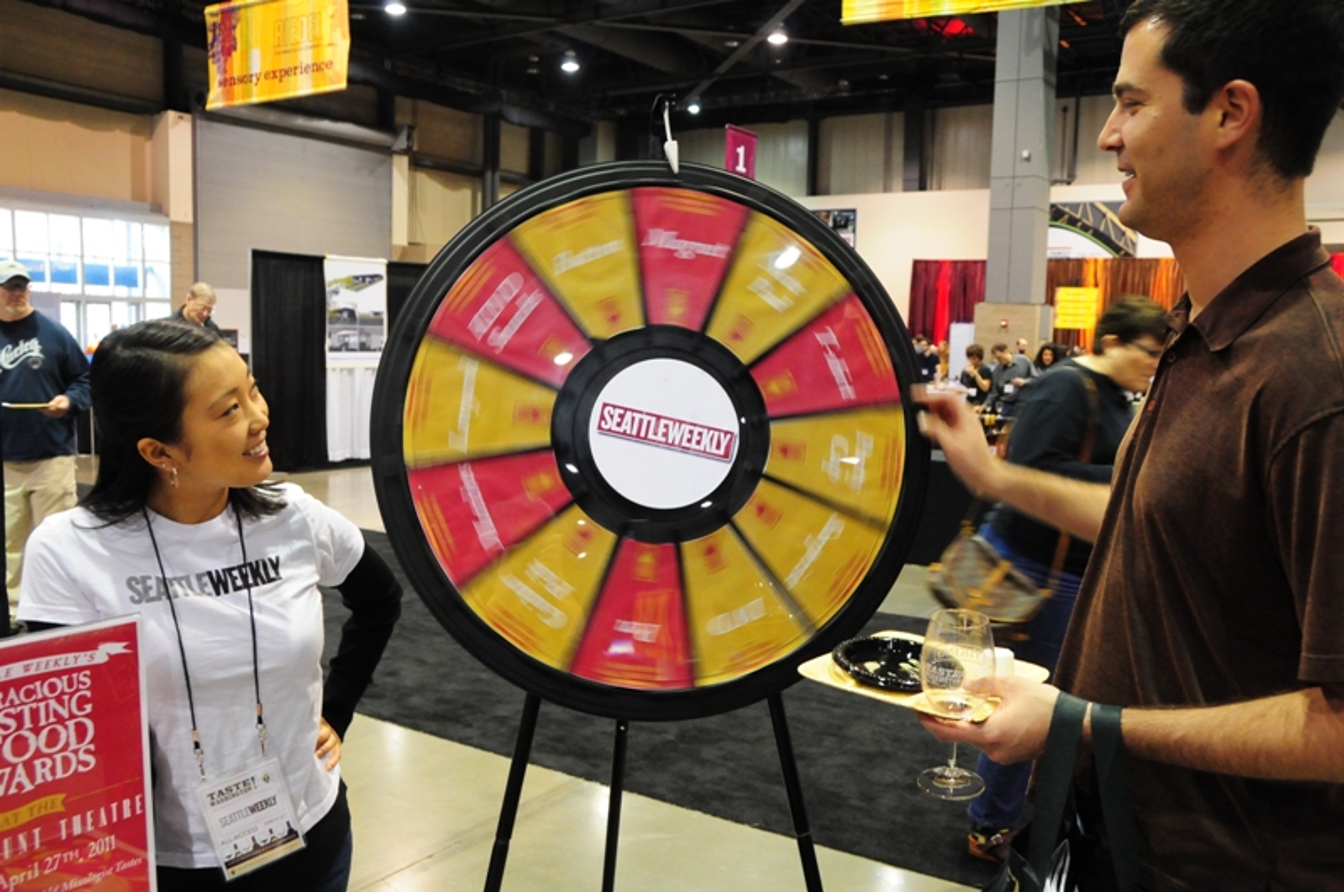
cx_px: 672
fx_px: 1118
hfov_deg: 62.0
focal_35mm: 30
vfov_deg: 43.5
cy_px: 446
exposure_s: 1/30
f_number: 5.6
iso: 2000
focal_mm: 20
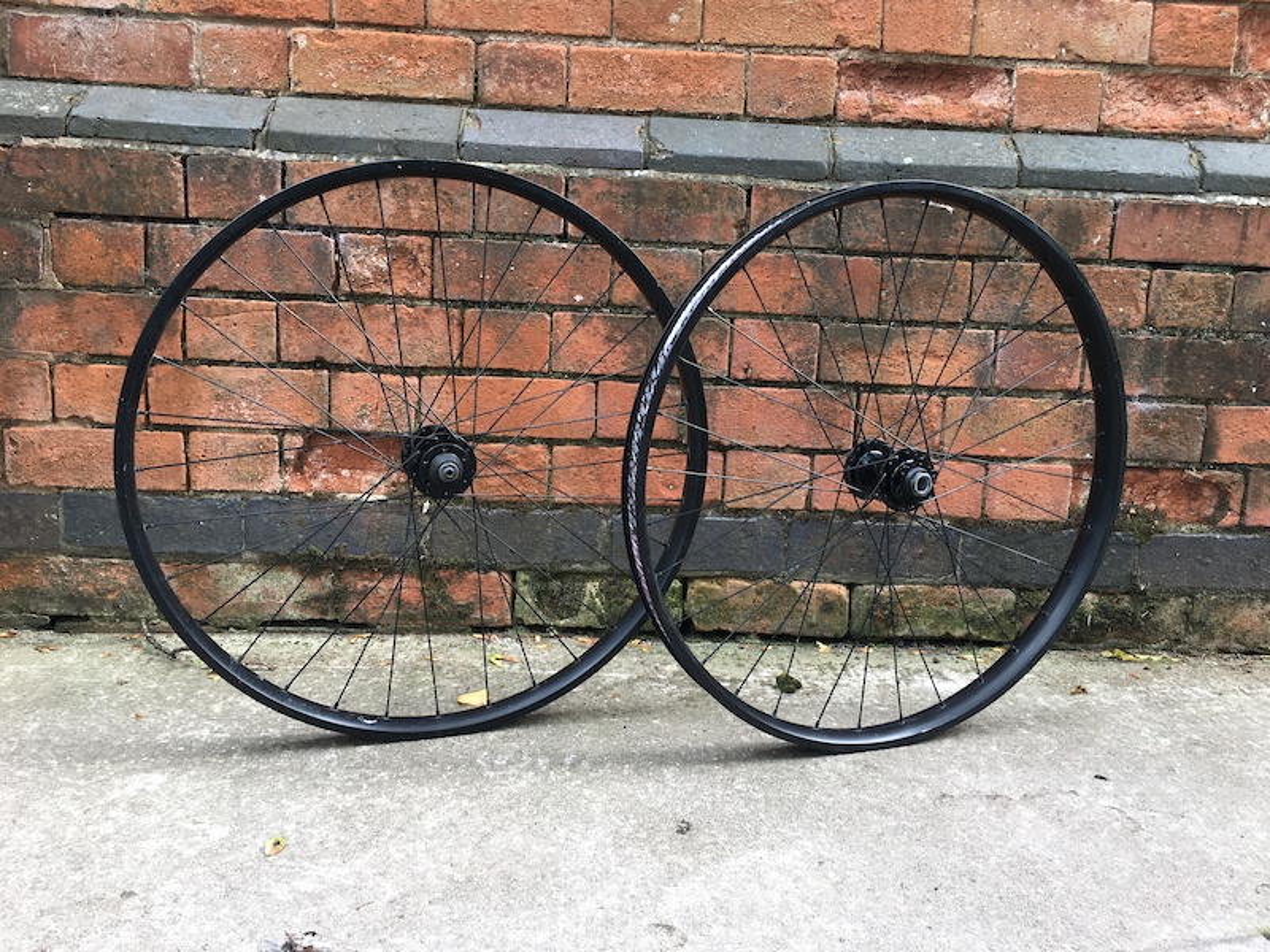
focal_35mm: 29
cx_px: 635
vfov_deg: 48.2
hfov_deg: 61.7
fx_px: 1064
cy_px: 476
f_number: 2.2
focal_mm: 4.15
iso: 32
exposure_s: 1/100
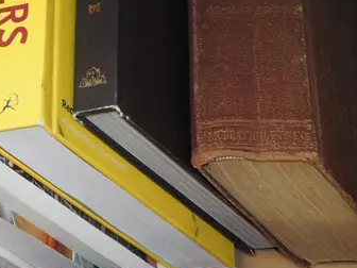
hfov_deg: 15.1
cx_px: -16
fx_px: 1320
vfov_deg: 11.5
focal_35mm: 128
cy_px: -5
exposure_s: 1/160
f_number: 5.6
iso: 3200
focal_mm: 21
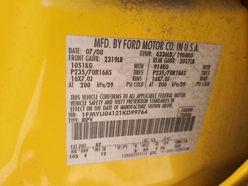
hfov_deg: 67.3
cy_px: 93
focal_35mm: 26
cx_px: 124
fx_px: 186
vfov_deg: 53.1
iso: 50
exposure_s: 1/455
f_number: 1.5
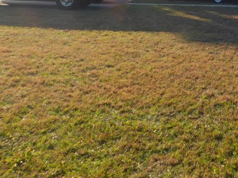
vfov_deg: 22.7
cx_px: 259
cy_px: -39
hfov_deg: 29.6
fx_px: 406
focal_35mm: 59
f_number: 3
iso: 125
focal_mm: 4
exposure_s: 1/1000
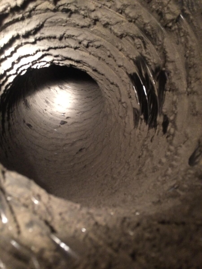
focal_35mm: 29
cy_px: 134
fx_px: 226
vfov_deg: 61.7
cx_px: 101
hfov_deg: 48.2
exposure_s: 1/15
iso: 320
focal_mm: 4.15
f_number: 2.2
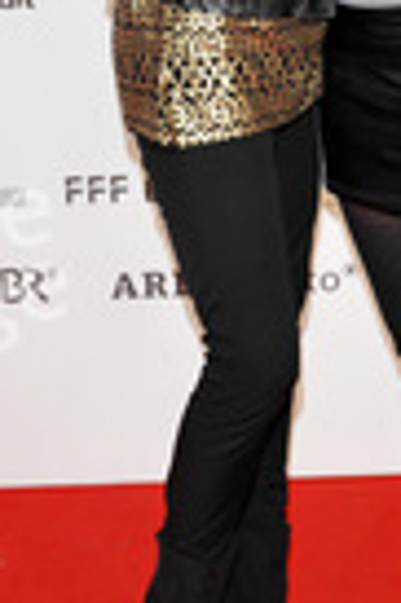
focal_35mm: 123
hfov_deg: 11.1
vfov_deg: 16.5
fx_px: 2060
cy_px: 75
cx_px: 324
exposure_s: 1/200
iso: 800
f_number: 6.3
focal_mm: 42
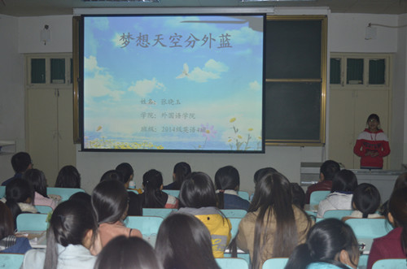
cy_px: 134
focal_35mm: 51
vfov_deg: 26.4
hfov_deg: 39.0
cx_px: 204
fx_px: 575
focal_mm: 34
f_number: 4.5
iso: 720
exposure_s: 1/60
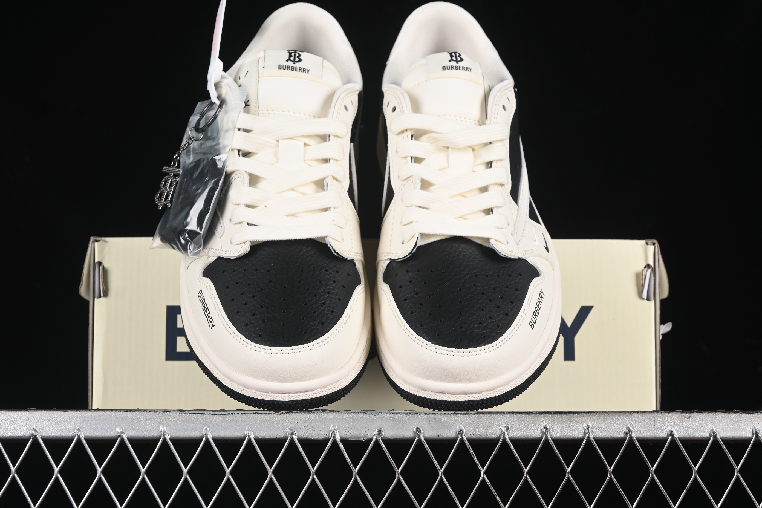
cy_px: 254
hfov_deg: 27.0
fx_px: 1587
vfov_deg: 18.2
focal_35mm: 75
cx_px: 381
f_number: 7.1
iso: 160
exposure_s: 1/80
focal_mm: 50
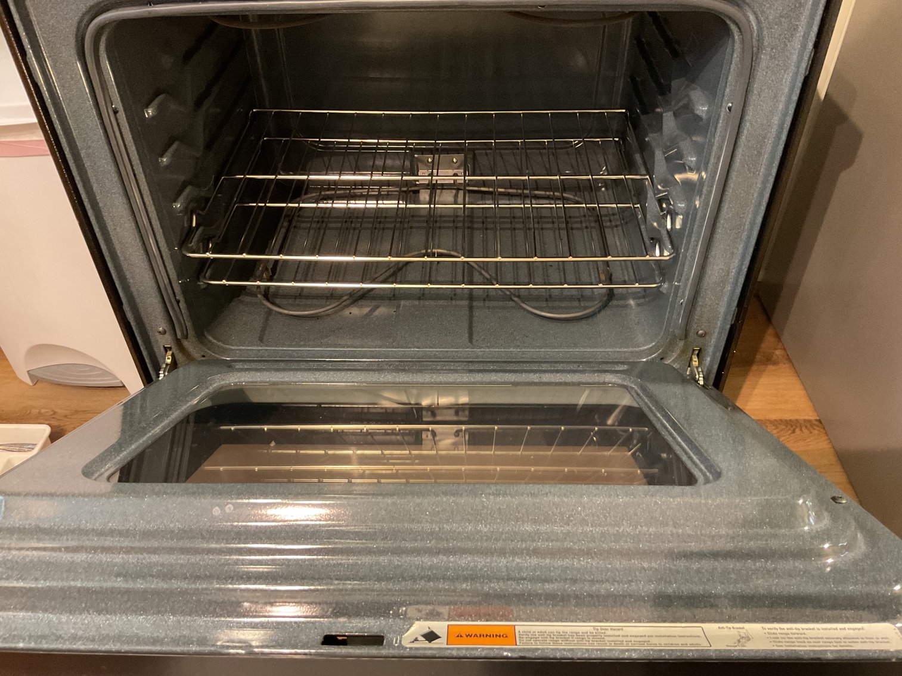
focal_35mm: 29
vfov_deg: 48.2
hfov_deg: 61.7
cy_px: 338
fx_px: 756
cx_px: 451
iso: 400
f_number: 1.8
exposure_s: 1/30
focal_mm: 3
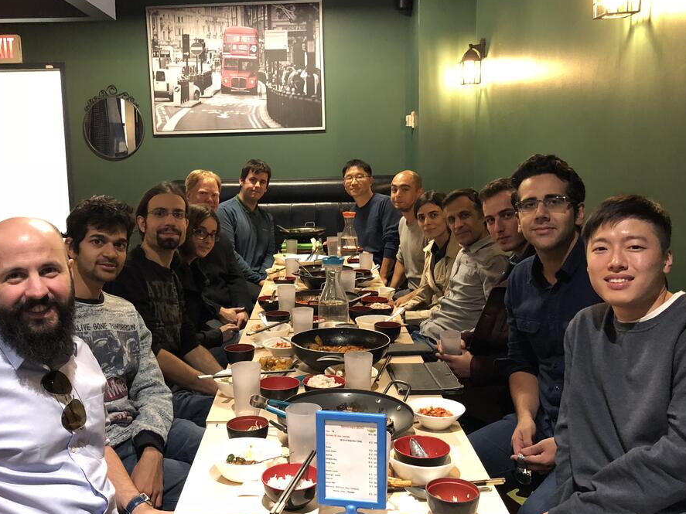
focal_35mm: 36
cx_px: 309
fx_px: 713
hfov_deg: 51.3
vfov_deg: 39.6
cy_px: 271
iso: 80
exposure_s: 1/5
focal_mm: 3.99
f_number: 1.8
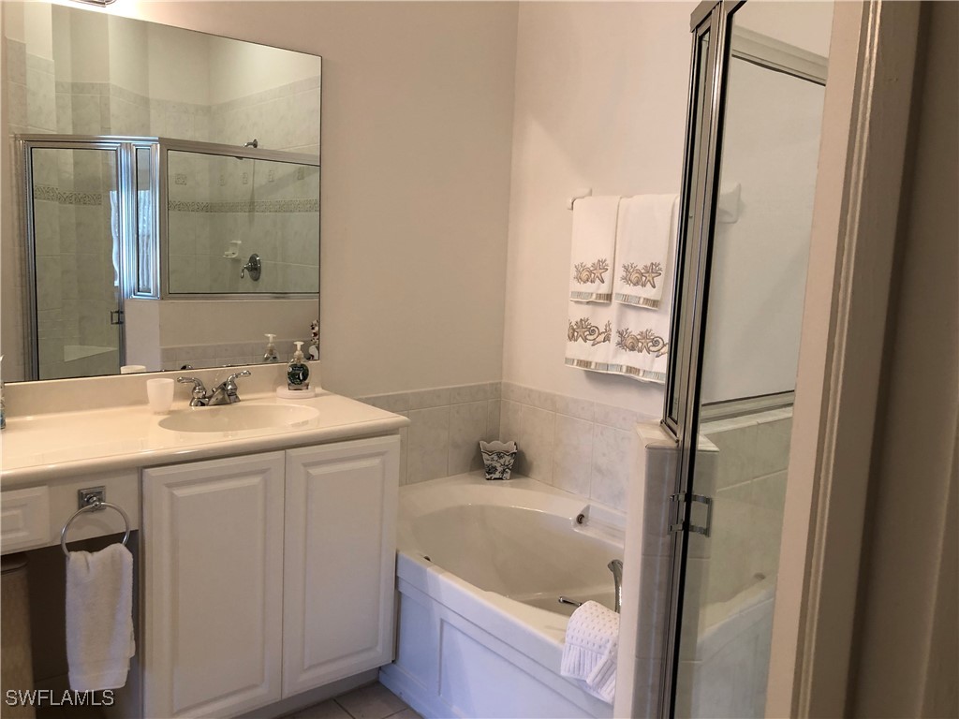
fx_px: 776
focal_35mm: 28
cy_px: 360
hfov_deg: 63.4
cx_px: 480
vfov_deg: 49.7
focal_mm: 3.99
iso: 40
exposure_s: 1/30
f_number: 1.8
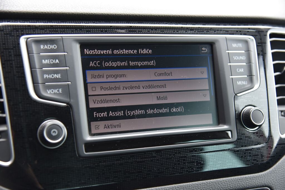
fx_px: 491
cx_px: 142
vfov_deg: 21.9
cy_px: 95
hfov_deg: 32.4
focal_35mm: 62
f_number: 4.5
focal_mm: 62
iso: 500
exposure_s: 1/80
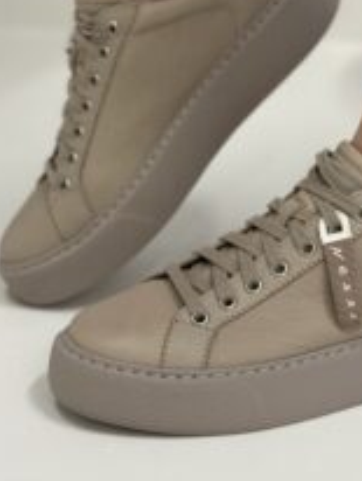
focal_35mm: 93
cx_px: 262
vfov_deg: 20.8
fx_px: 1294
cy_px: 98
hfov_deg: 15.9
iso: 125
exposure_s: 1/100
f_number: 1.78
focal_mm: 6.86
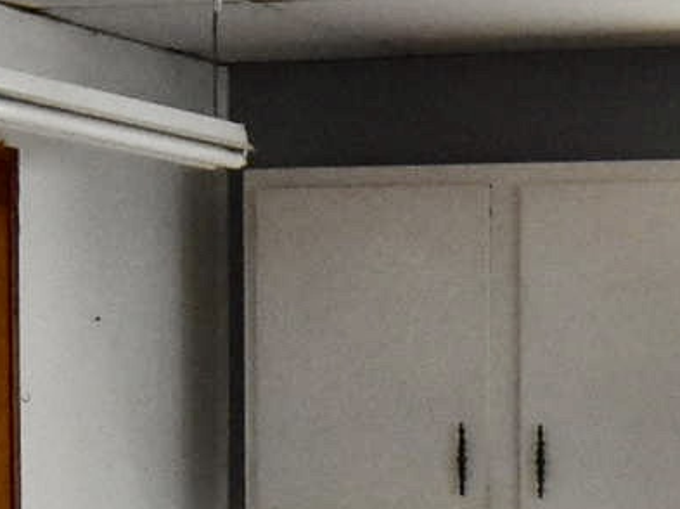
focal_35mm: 154
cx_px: 711
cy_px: 758
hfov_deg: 12.6
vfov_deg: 9.4
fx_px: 3022
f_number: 5
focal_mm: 14
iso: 1800
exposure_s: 1/125
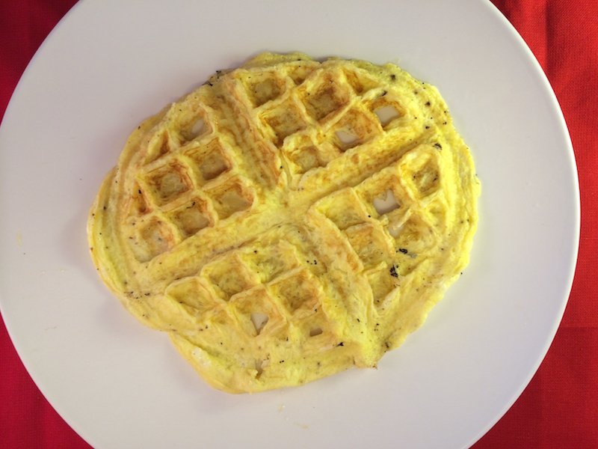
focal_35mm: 30
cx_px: 299
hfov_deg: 60.0
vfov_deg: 46.8
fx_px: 518
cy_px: 224
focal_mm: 4.12
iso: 40
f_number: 2.2
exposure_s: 1/60
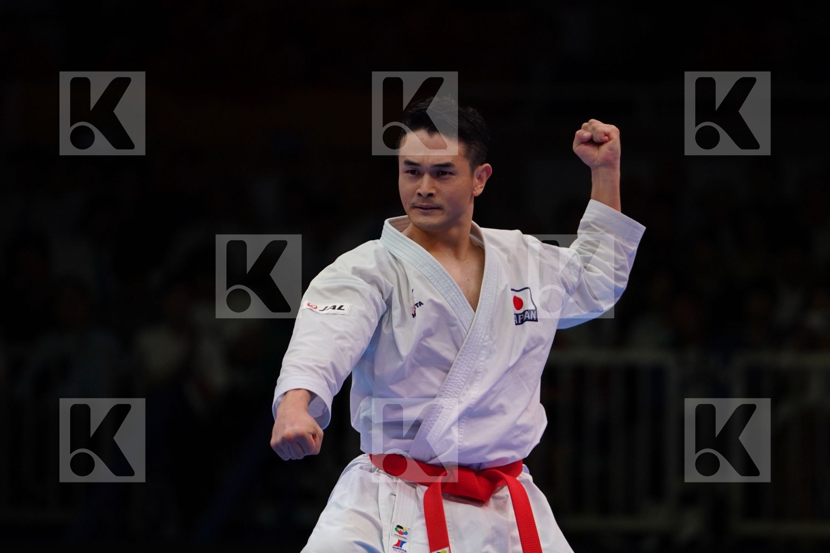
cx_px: 415
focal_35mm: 297
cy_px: 276
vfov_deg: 4.6
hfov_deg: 6.9
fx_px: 6847
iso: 640
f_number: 2.8
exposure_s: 1/1000
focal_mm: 198
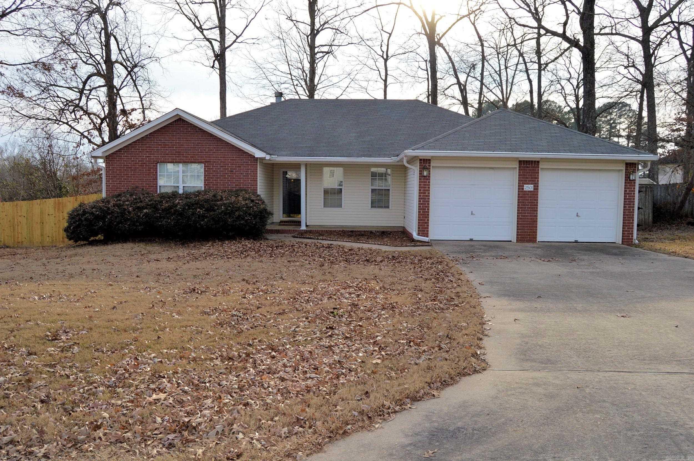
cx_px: 347
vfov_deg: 47.8
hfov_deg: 67.4
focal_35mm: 27
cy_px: 230
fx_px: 520
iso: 100
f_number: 7.1
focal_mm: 18
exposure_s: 1/200
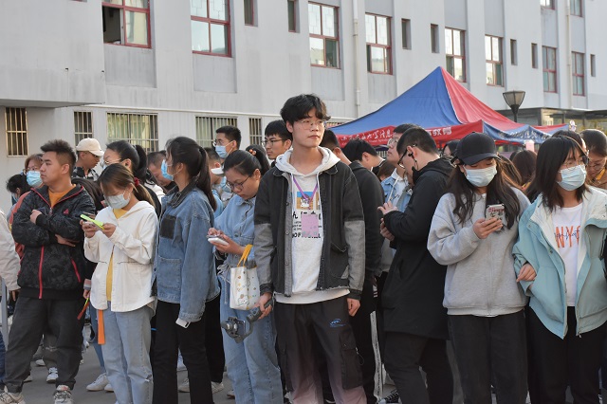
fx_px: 1062
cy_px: 202
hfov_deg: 31.9
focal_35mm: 63
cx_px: 304
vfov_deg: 21.5
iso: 1600
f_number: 8
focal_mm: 42
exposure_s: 1/350
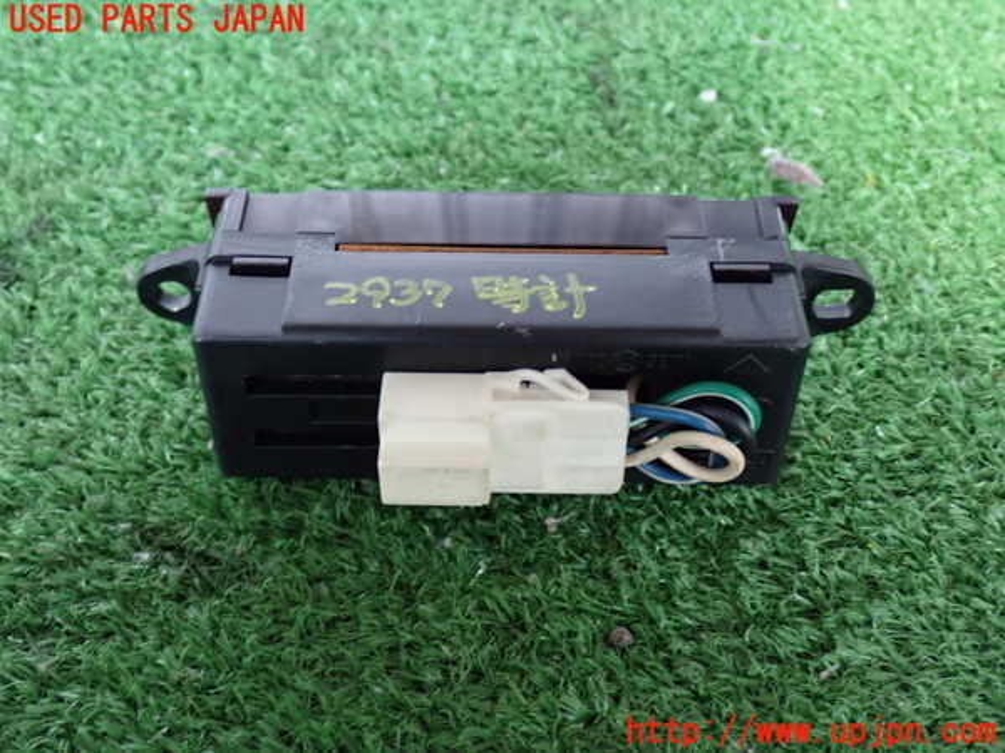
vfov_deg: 32.9
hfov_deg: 42.9
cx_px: 502
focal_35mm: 44
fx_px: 1277
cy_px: 376
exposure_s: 1/15
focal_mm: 7.84
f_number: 2.9
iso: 800
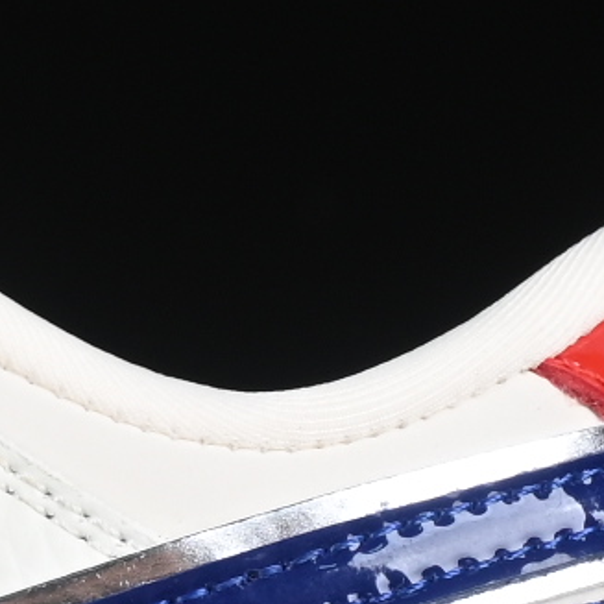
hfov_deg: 3.2
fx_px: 10700
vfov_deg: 3.2
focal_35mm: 542
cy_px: 248
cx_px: -776
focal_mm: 50
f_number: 7.1
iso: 200
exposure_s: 1/200
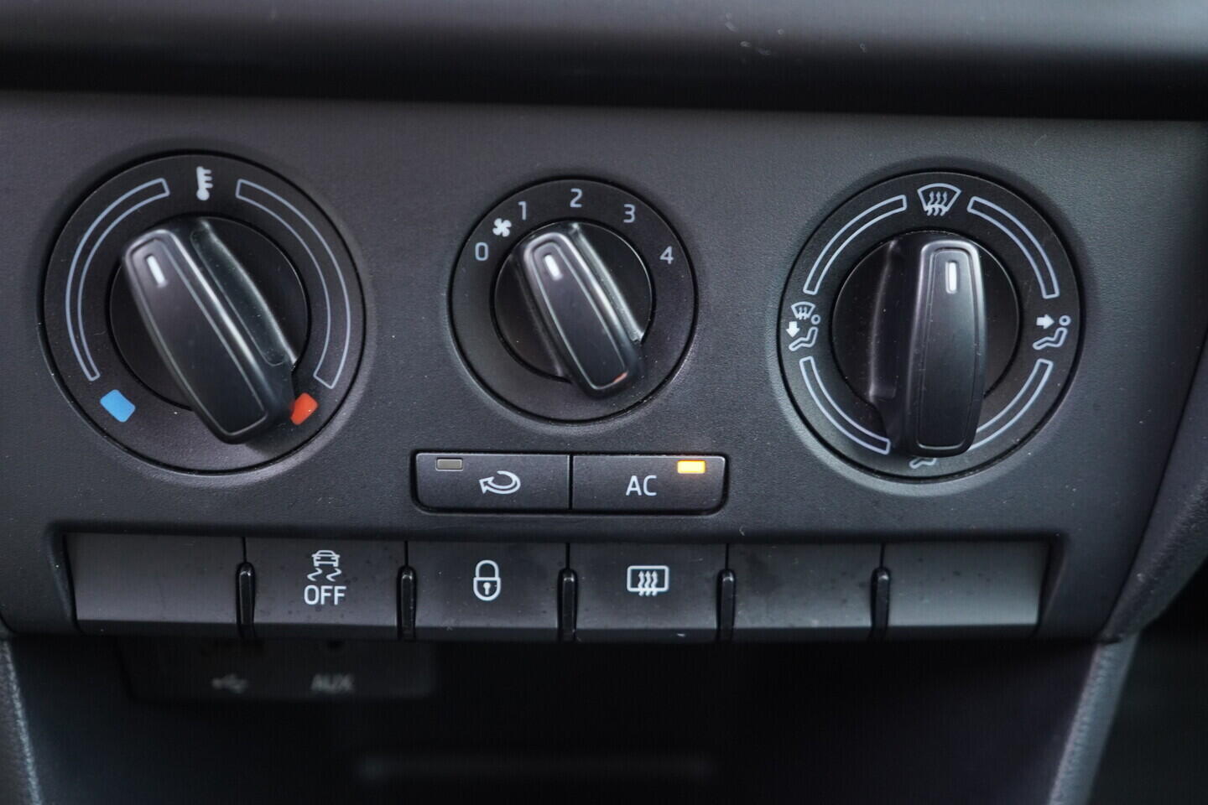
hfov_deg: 53.1
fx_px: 1208
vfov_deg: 36.9
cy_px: 402
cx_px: 604
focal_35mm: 36
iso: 1250
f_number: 2.8
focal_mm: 24
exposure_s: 1/40
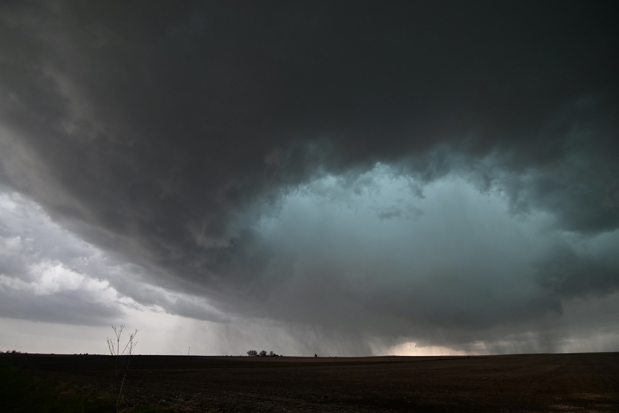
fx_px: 275
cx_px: 310
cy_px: 206
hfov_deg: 96.7
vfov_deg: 73.7
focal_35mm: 16
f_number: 2.8
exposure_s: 1/200
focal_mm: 11
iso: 400
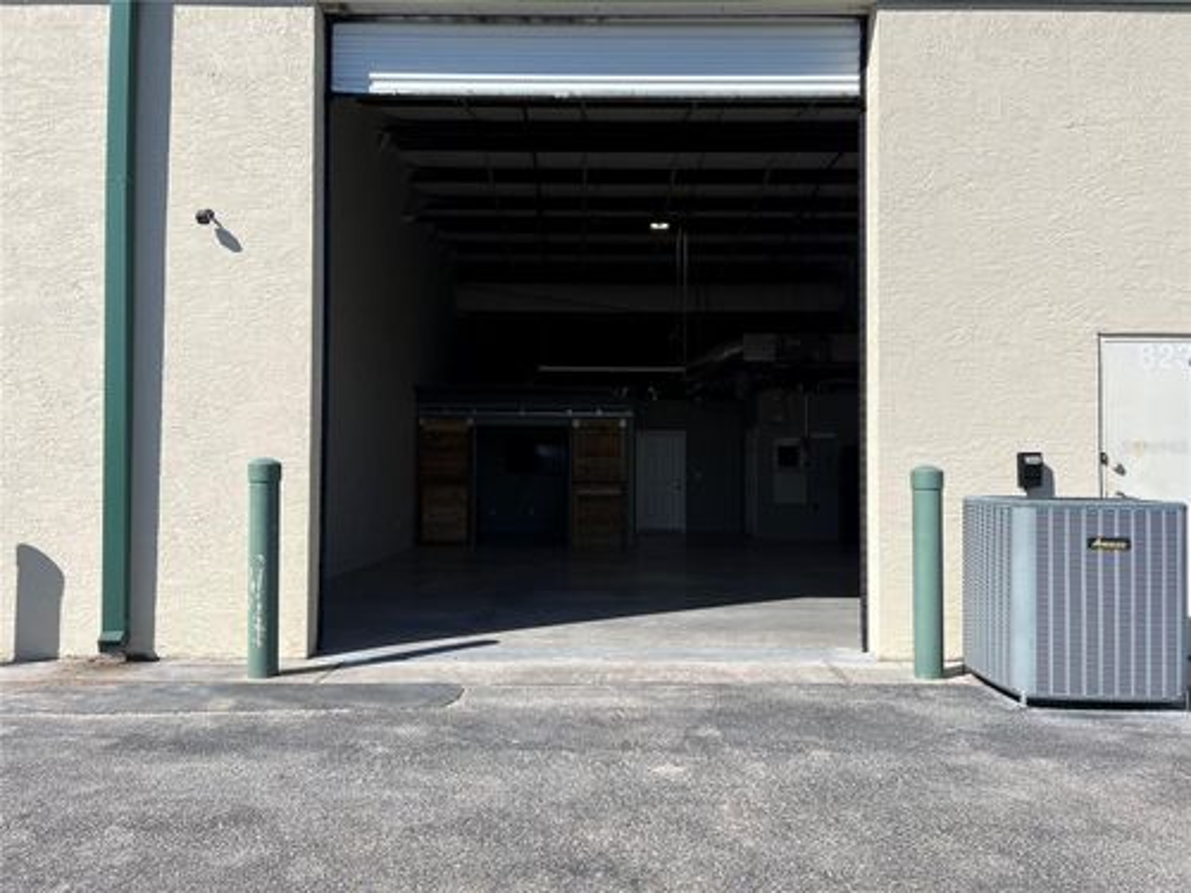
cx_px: 596
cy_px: 446
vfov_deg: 53.1
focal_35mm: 26
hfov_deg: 67.3
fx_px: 895
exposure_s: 1/4831
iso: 50
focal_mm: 5.7
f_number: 1.5
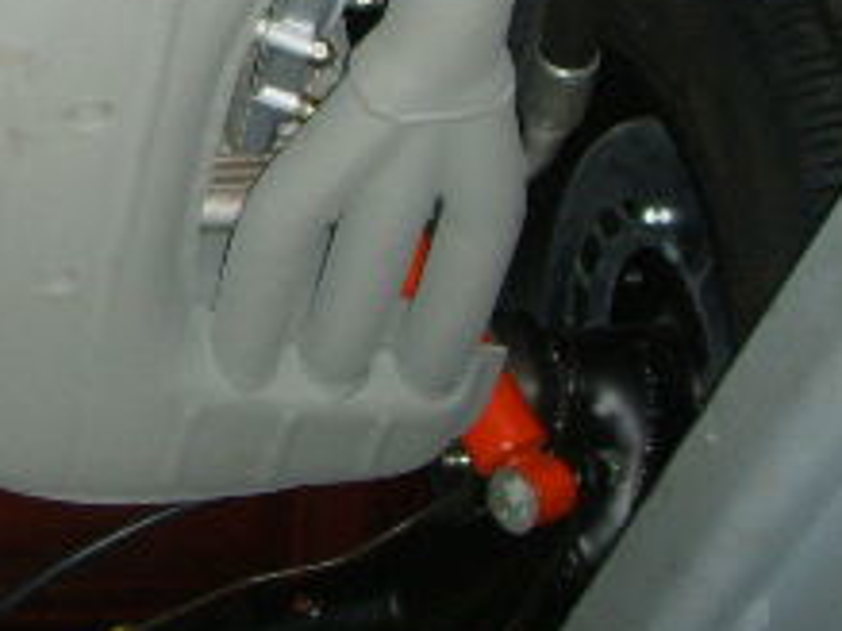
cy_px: -119
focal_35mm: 114
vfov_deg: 12.7
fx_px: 2771
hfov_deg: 16.0
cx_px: -369
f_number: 3.5
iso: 100
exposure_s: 1/45
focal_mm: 6.6
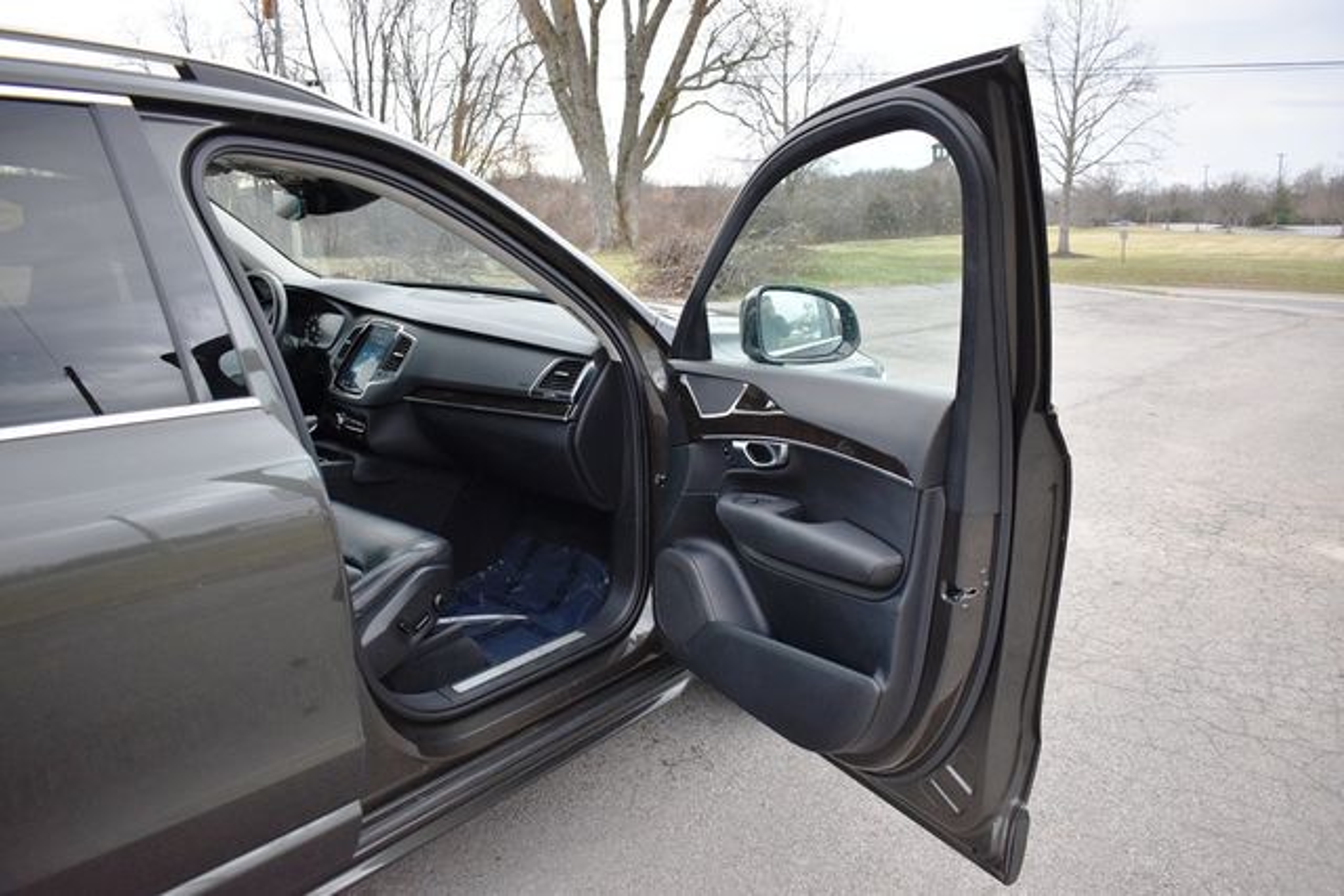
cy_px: 448
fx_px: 1008
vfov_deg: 48.0
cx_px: 672
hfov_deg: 67.4
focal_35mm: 27
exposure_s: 1/250
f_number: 3.5
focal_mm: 18
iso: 800
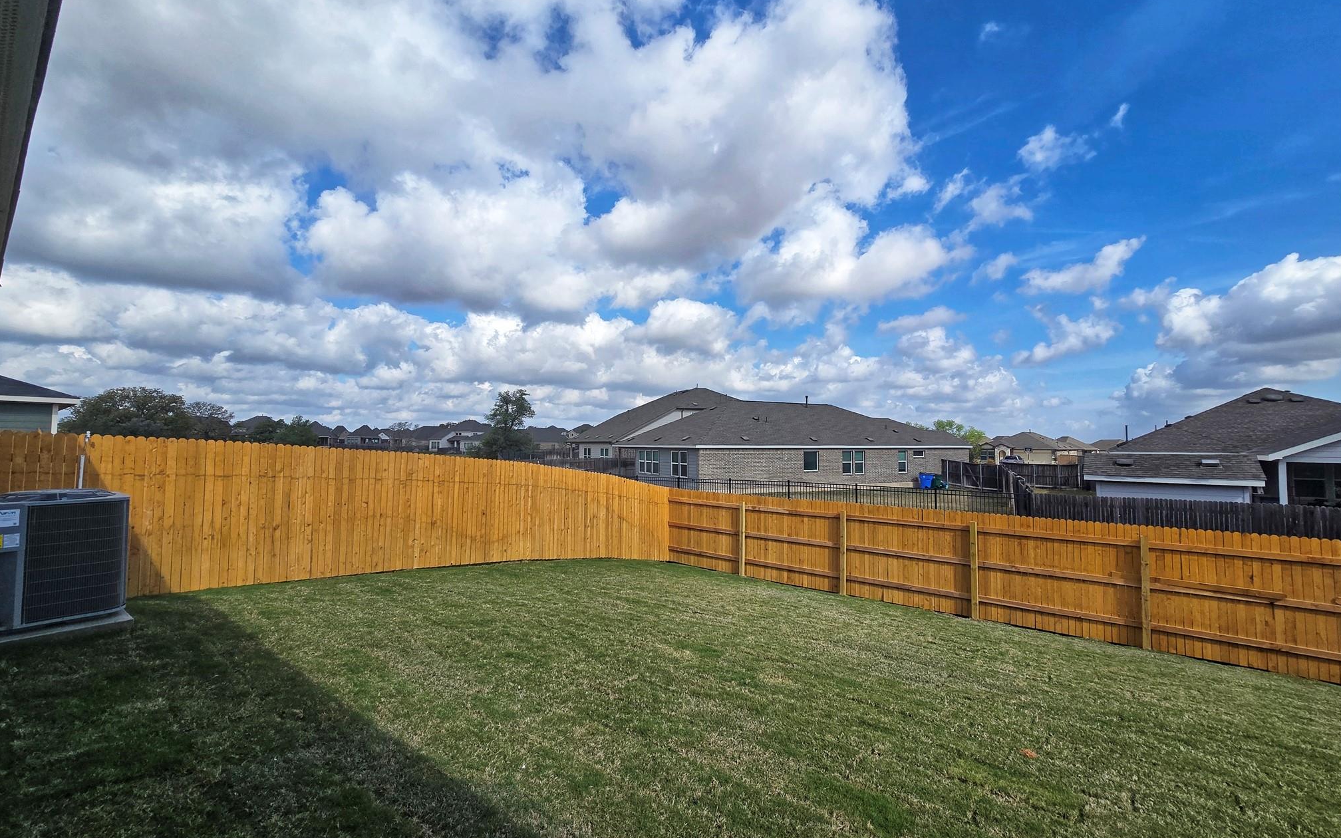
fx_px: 512
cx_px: 669
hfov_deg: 105.3
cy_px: 412
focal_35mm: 14
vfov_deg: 78.6
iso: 50
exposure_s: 1/2797
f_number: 2.2
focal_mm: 2.2
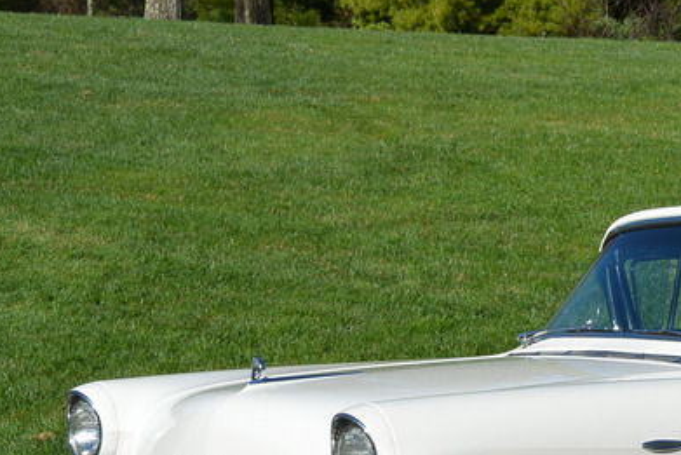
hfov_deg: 12.8
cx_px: 805
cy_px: 311
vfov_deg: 8.8
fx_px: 2952
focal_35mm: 156
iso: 100
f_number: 5.3
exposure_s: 1/1000
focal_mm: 22.6
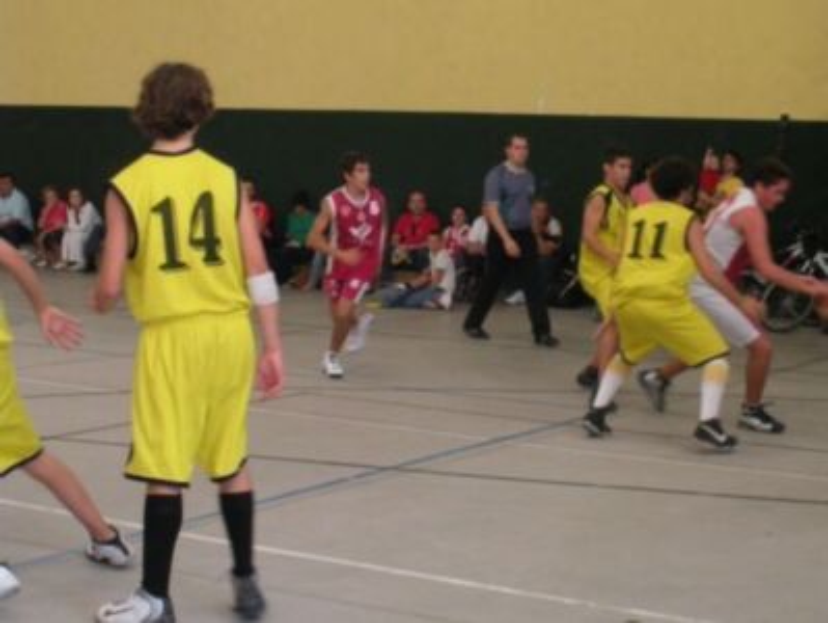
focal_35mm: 62
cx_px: 414
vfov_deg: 23.7
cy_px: 312
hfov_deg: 31.2
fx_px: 1484
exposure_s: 1/75.6
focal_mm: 11.2
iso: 399
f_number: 4.6
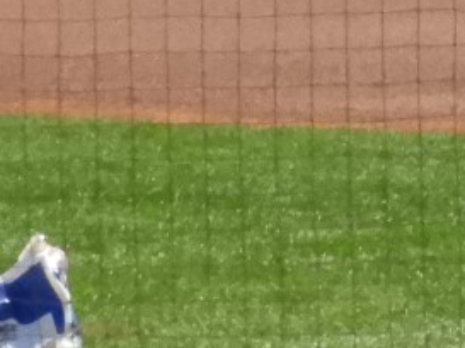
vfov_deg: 2.9
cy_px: -423
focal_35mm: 502
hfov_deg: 3.9
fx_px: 6735
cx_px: 790
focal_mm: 17
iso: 1600
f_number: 7.6
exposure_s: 1/3200
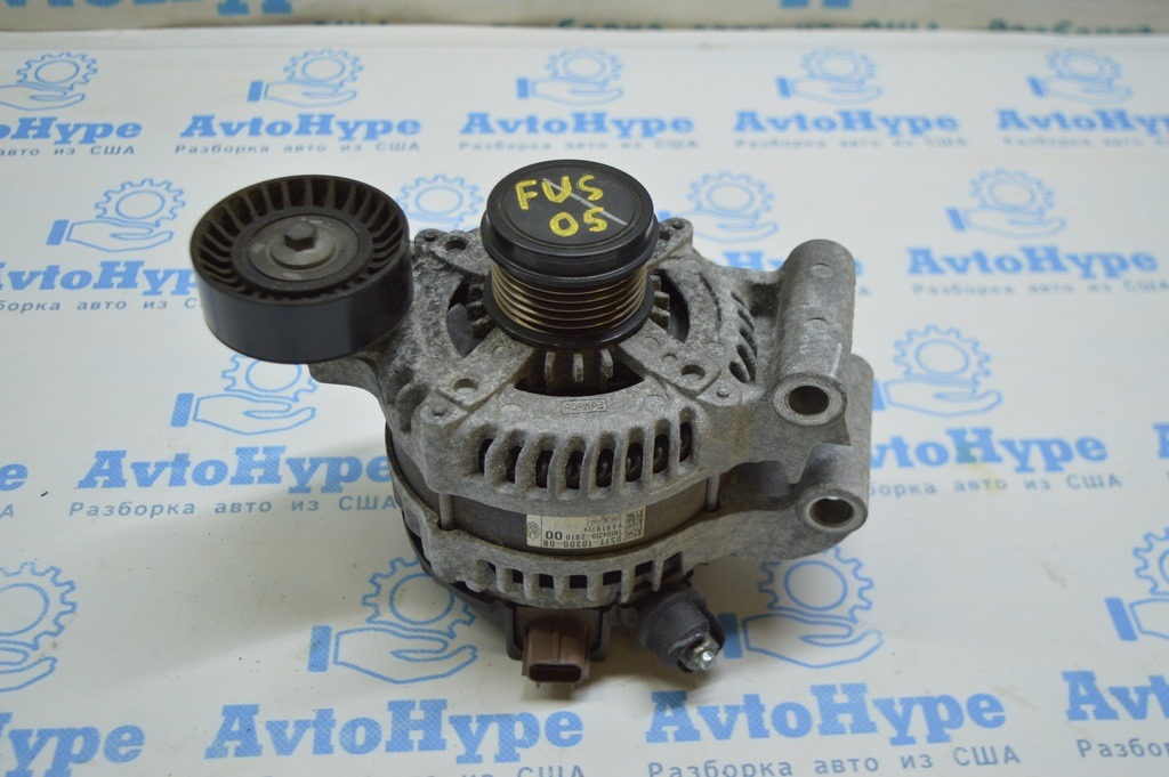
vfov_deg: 31.8
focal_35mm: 42
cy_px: 388
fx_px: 1363
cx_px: 584
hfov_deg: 46.4
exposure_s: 1/60
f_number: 4.2
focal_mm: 28
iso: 400
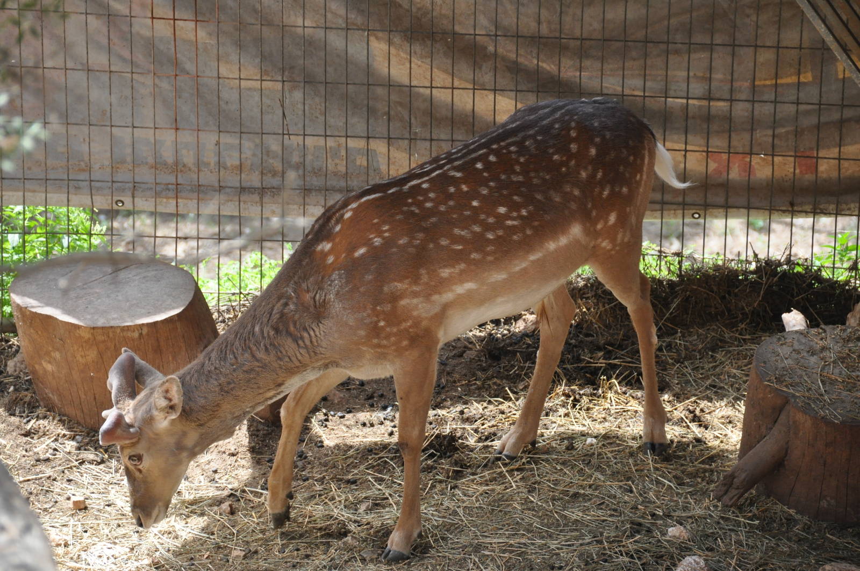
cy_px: 286
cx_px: 430
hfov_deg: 6.9
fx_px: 7159
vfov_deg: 4.6
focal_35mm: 300
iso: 1000
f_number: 6.3
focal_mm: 200
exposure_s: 1/640
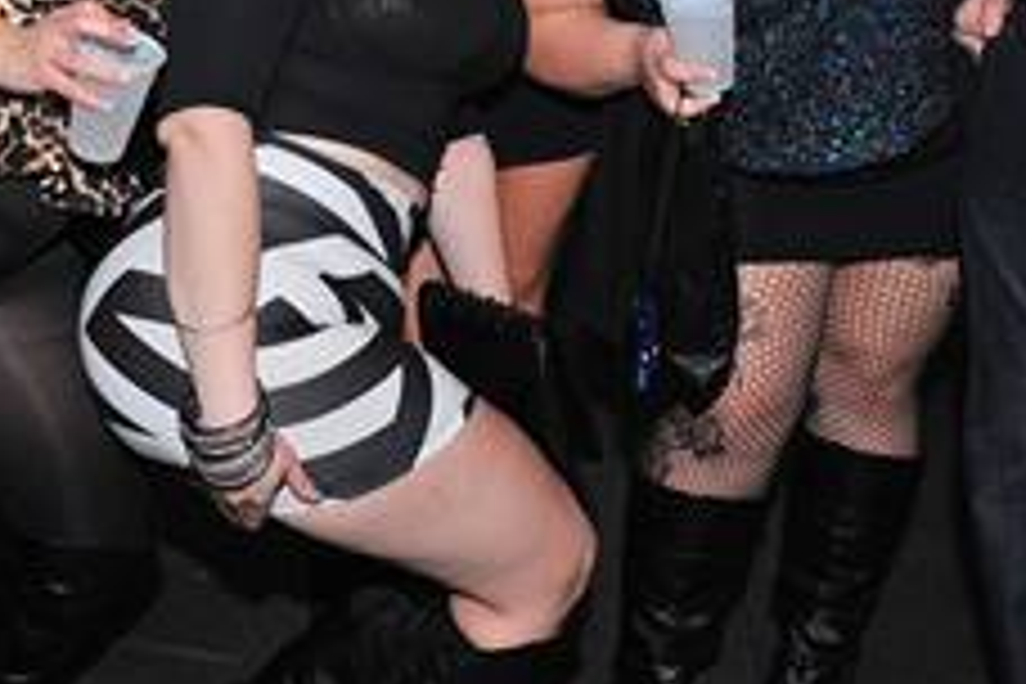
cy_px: 14
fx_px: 1995
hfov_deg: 28.8
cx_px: 400
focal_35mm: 70
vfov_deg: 19.0
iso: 1000
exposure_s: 1/100
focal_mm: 29
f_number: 4.5
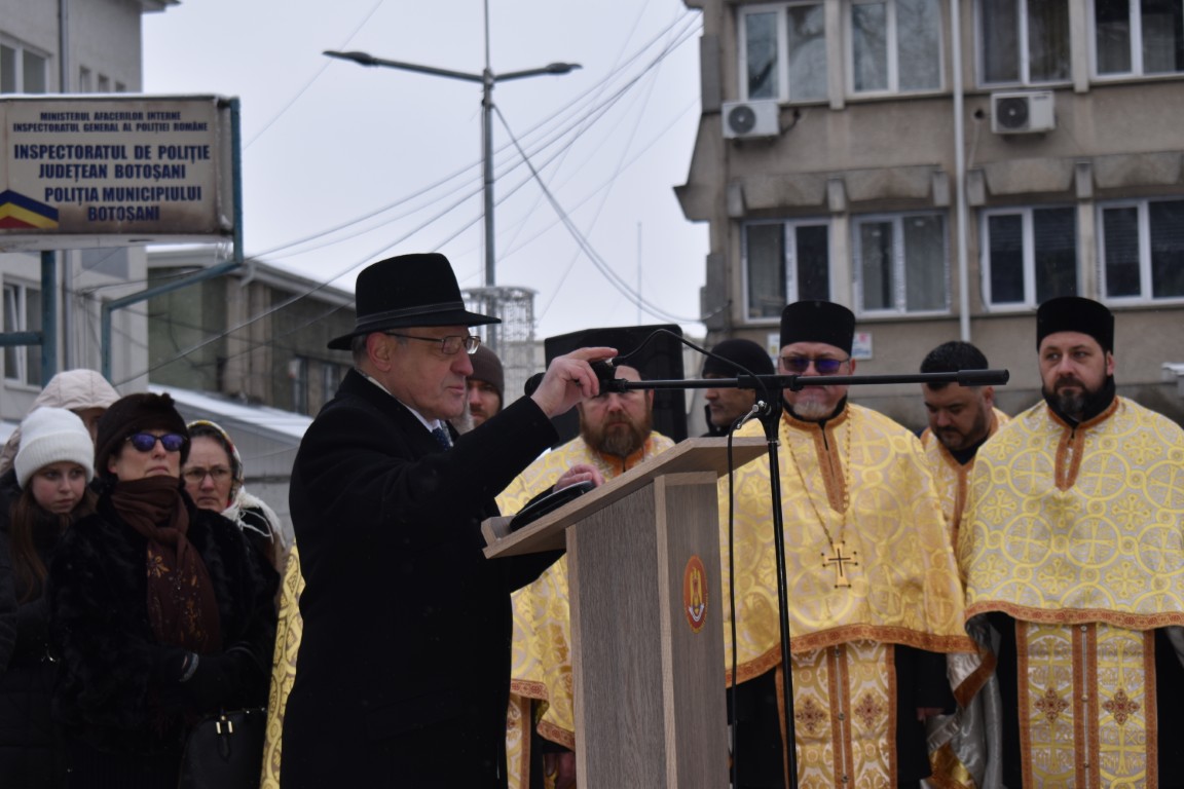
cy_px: 394
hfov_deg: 27.0
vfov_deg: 18.2
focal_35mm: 75
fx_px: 2466
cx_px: 592
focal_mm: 50
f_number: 6.3
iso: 100
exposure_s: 1/160
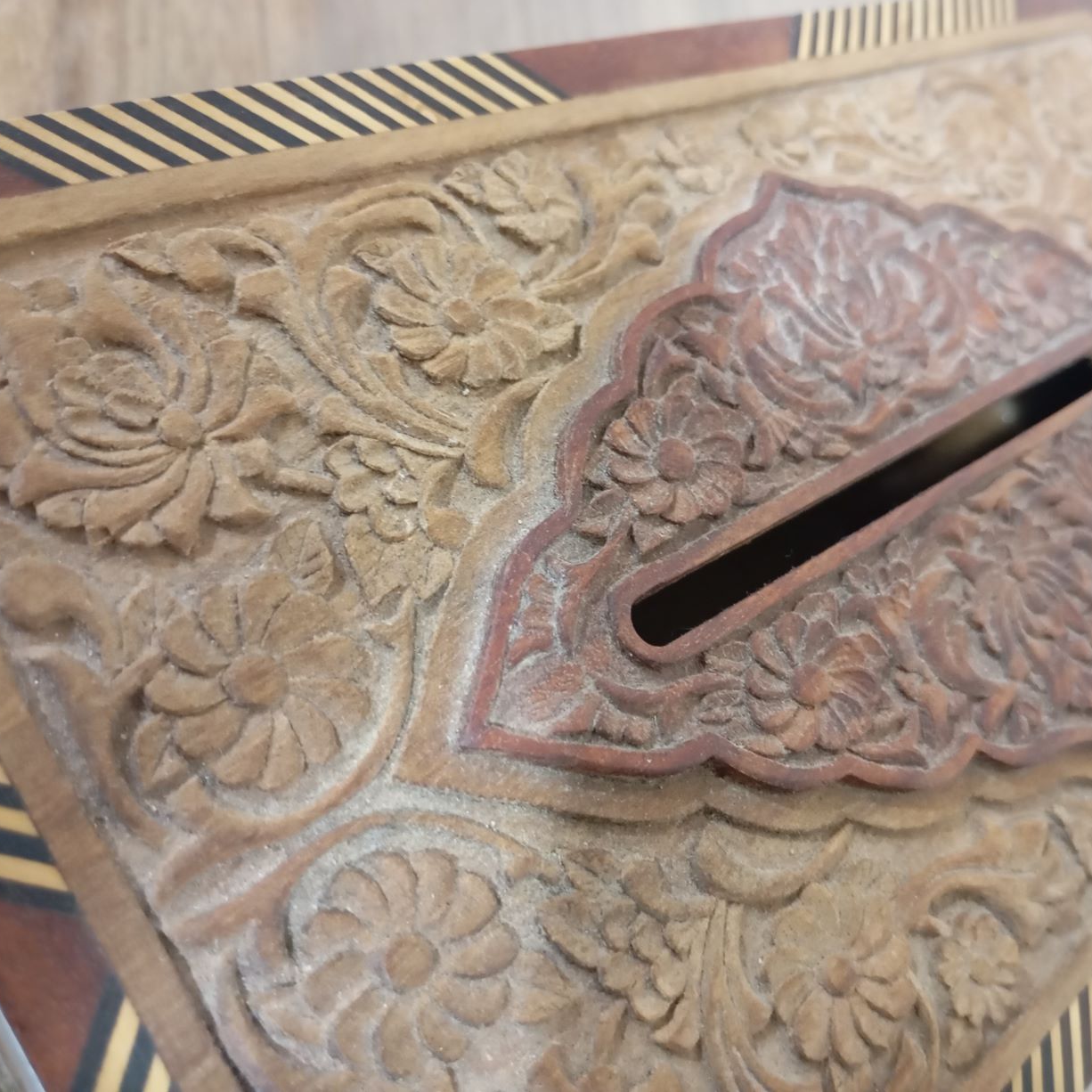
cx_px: 628
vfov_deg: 49.7
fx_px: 1178
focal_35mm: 33
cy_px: 546
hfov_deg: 49.6
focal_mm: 4.27
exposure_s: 1/16.7
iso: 3212
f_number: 1.8
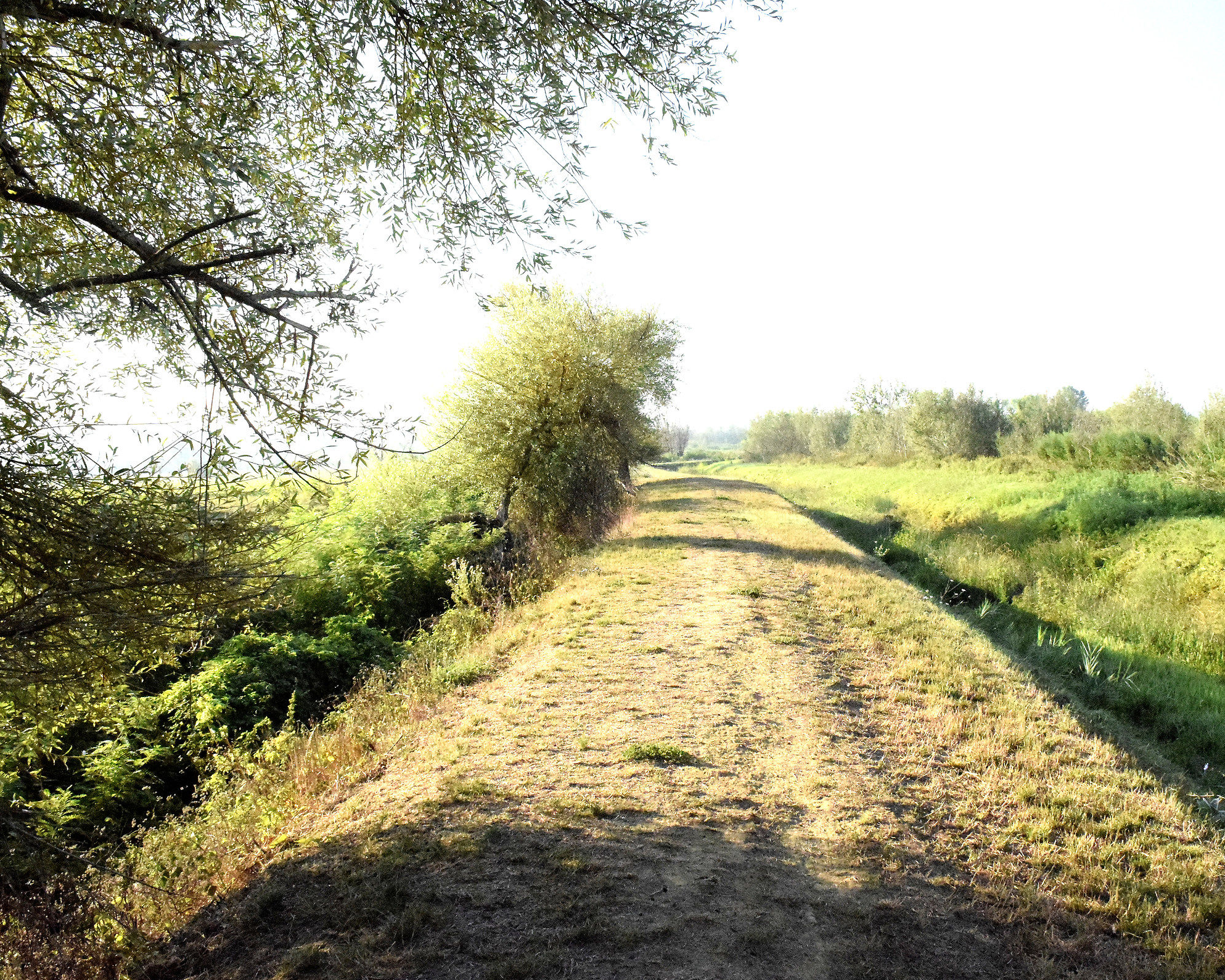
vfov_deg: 43.4
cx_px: 719
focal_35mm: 34
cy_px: 491
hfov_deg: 52.6
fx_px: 1233
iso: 12800
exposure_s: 1/2500
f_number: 16
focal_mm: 20
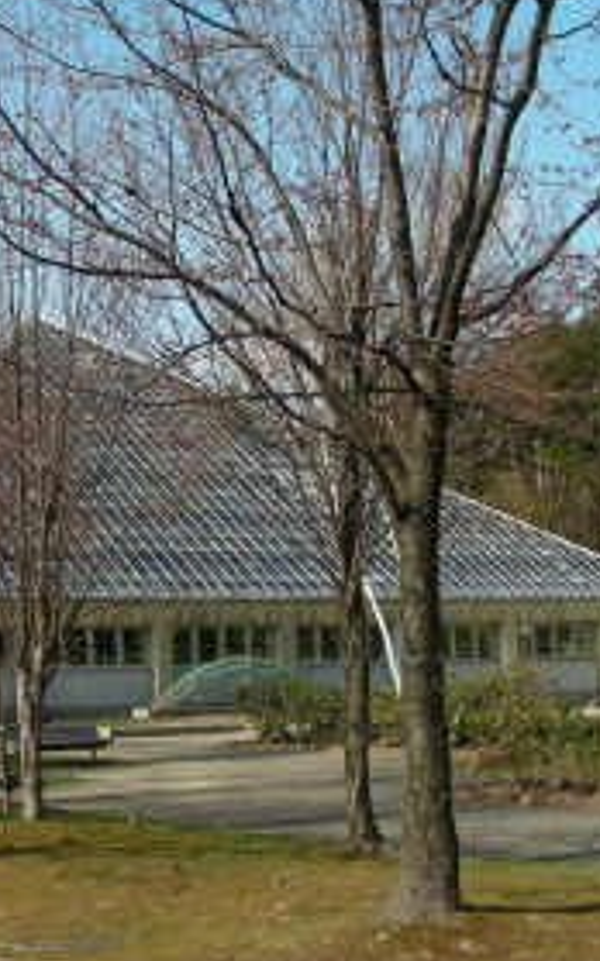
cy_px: 422
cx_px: 17
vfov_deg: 31.5
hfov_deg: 19.5
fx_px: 1703
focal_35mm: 65
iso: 50
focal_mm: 6.3
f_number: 4
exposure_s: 1/296
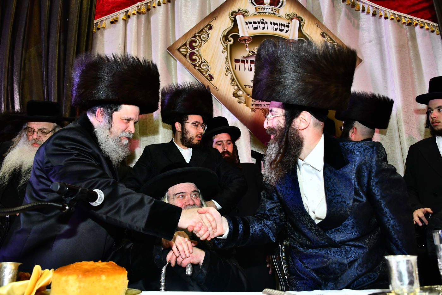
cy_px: 148
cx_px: 221
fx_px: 344
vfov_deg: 46.4
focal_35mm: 28
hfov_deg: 65.5
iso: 1250
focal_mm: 28
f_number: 5.6
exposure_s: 1/160
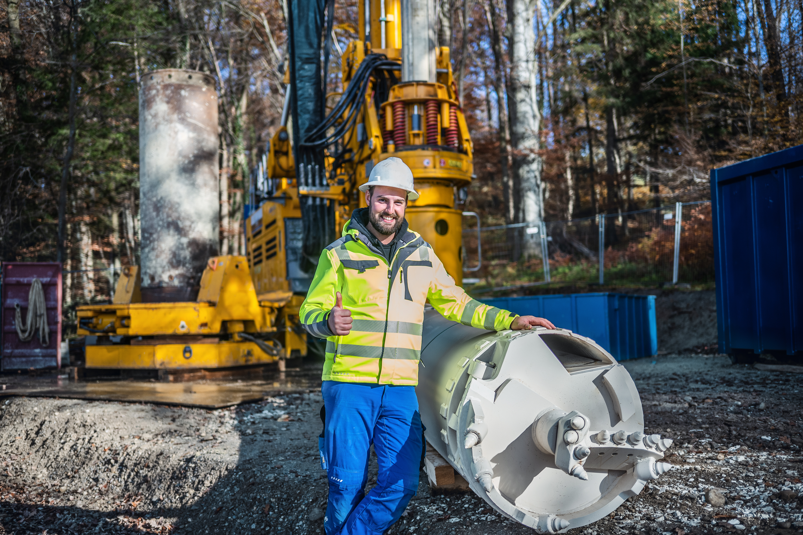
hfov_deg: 48.5
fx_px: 892
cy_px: 268
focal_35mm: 40
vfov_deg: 33.4
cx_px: 402
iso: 250
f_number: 2
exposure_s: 1/5000
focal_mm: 40
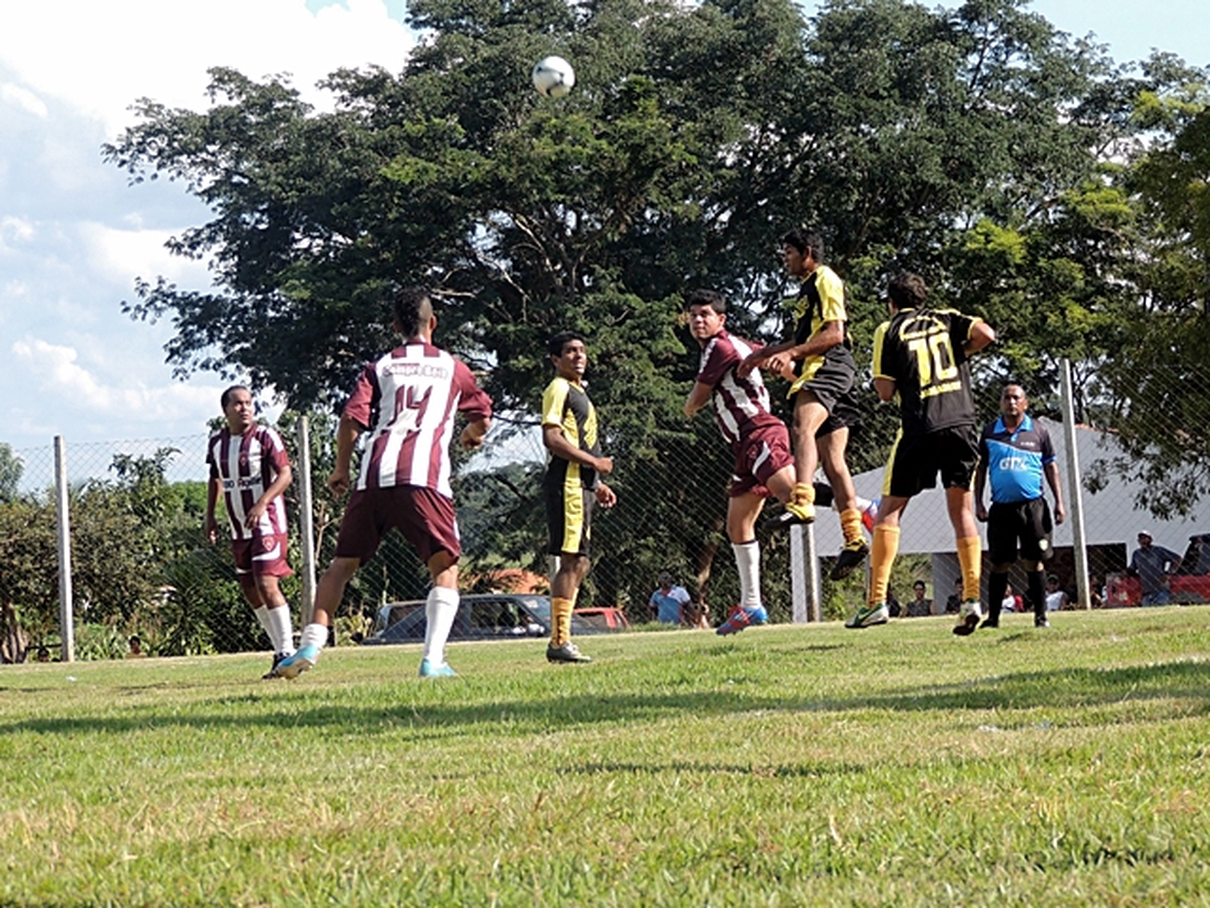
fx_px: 3495
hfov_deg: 19.6
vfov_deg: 14.8
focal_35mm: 100
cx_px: 605
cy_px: 454
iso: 100
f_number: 4.1
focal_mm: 17.8
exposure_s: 1/400
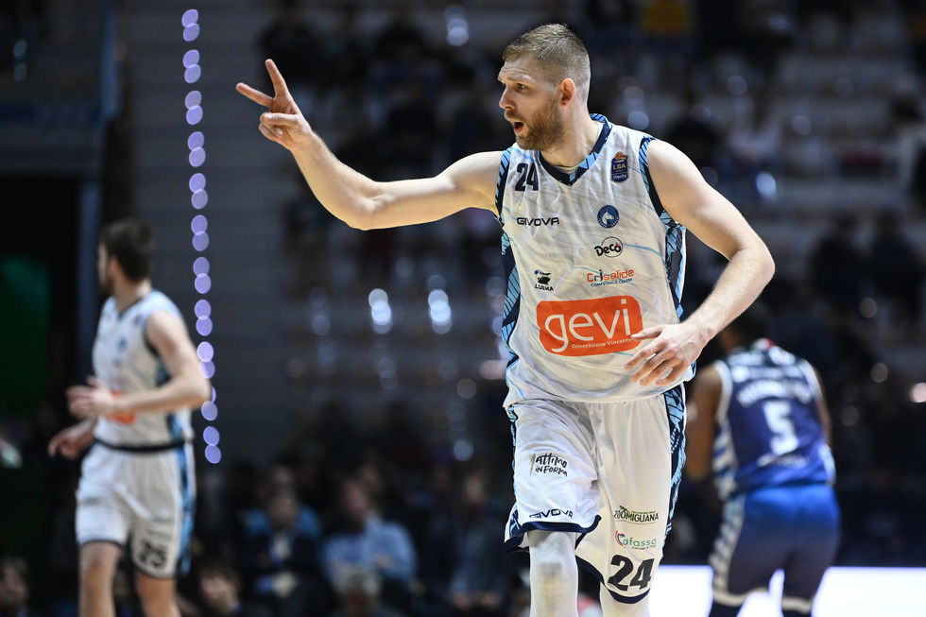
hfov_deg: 10.3
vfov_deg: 6.9
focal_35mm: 200
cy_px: 308
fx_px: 5143
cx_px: 463
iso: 3200
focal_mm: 200
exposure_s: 1/1000
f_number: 3.2
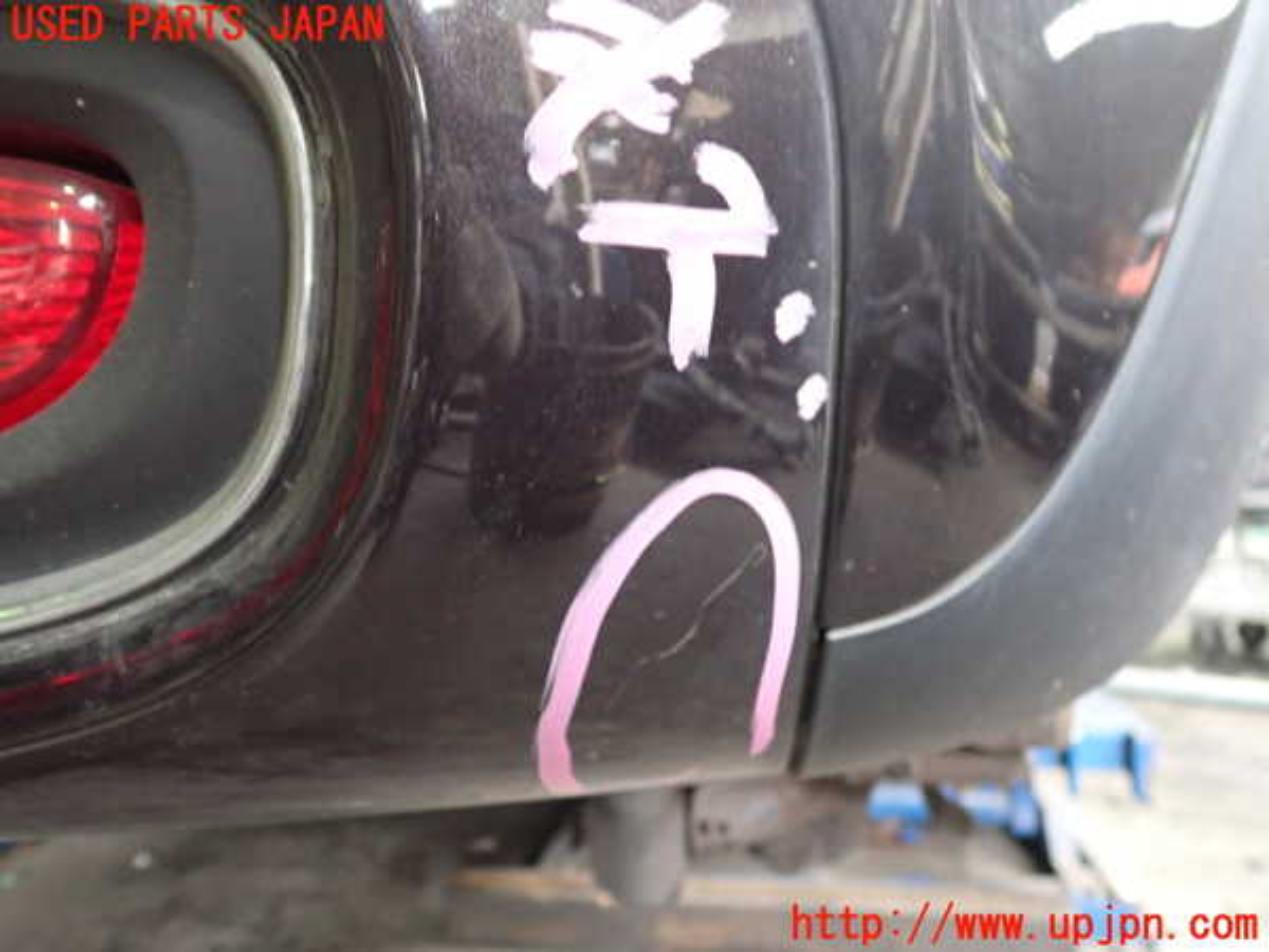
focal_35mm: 30
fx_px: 1100
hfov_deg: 60.0
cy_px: 476
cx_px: 634
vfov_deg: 46.8
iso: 800
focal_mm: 5.4
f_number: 2.3
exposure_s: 1/30
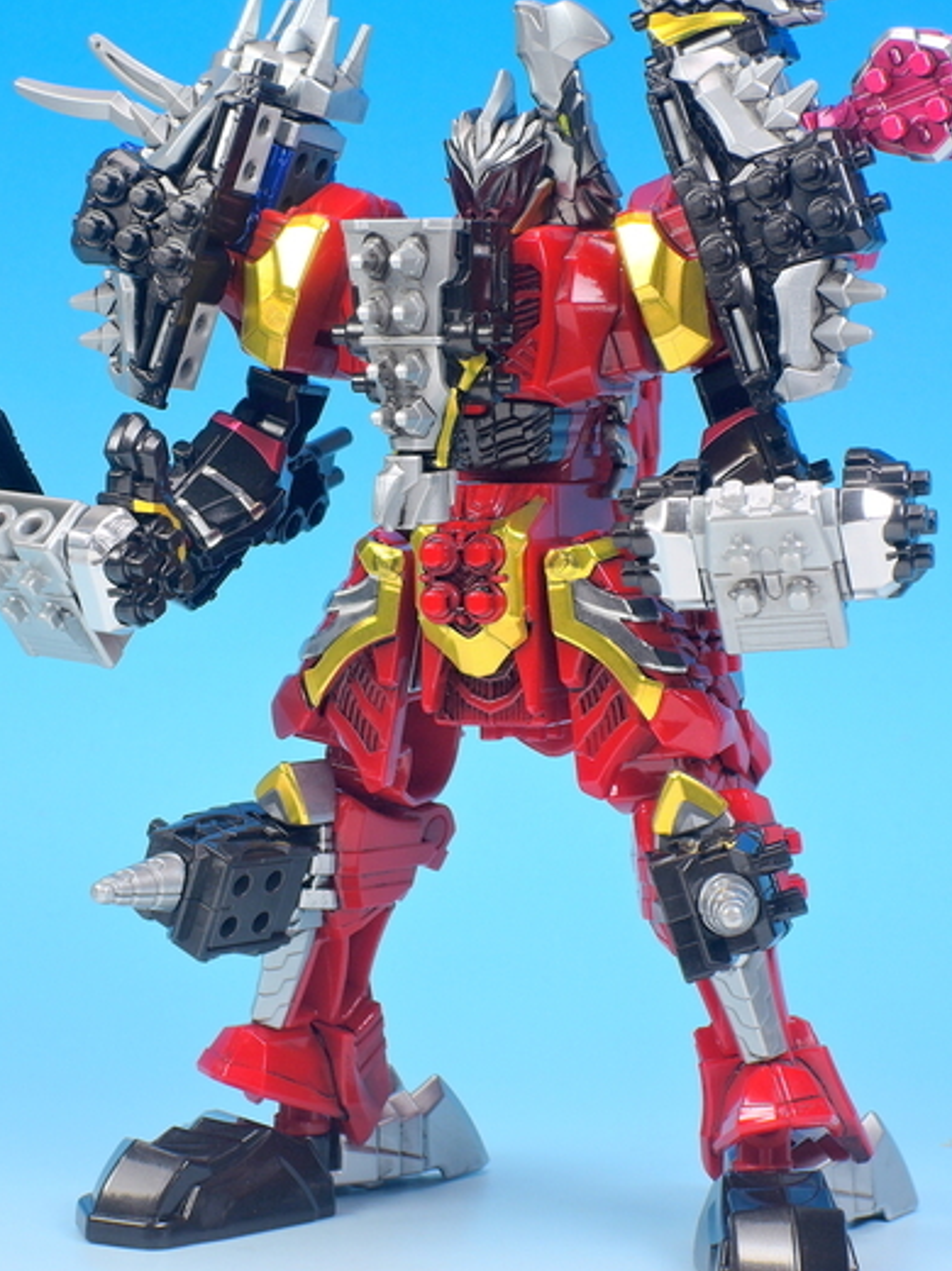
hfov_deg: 12.2
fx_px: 4442
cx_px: 459
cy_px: 622
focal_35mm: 121
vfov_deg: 16.3
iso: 80
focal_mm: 22.4
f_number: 6.5
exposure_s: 1/2.5
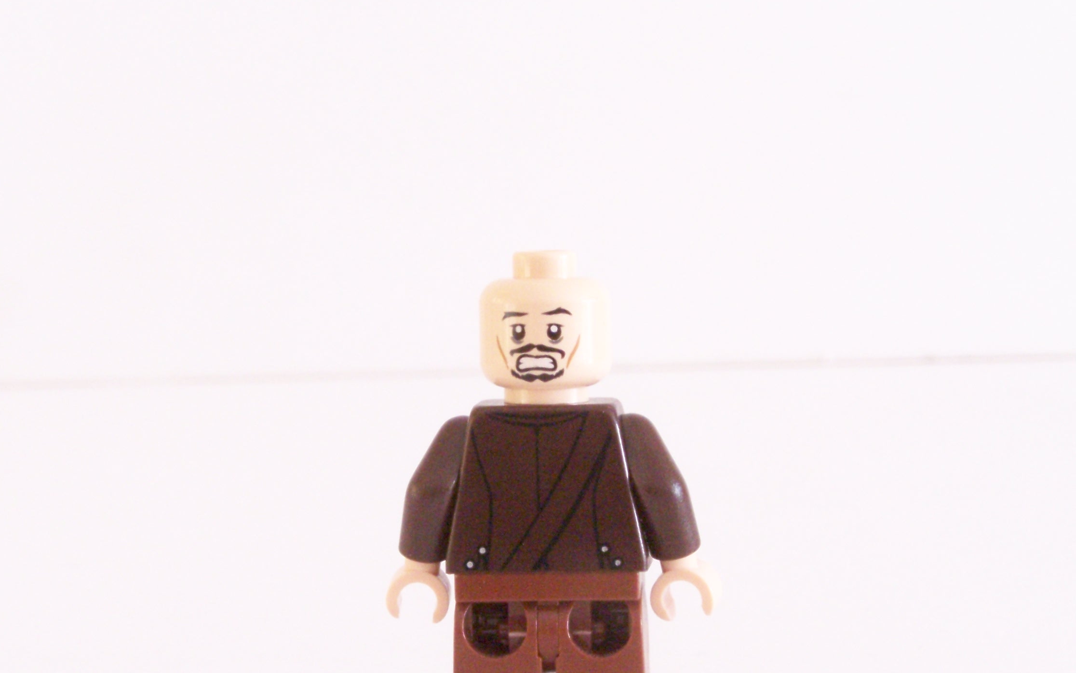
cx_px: 548
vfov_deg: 11.4
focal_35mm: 115
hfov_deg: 18.1
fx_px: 3372
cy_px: 453
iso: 400
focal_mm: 15.6
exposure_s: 1/1.43
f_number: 8
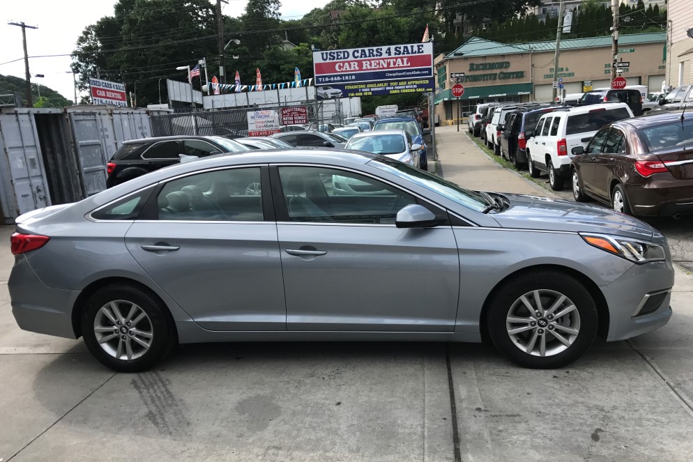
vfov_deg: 43.5
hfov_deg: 61.9
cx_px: 346
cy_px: 263
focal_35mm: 30
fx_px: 578
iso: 20
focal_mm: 3.99
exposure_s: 1/1018
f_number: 1.8
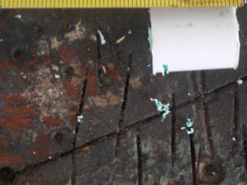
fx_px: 385
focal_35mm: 54
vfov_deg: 26.2
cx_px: 151
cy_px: 20
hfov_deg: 35.4
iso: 400
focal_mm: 4.6
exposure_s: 1/5
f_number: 3.2
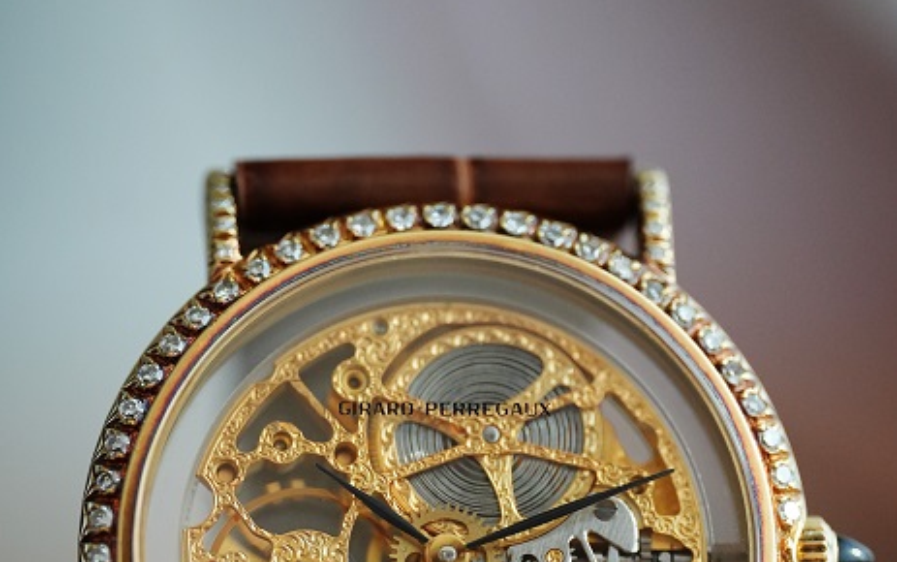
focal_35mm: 162
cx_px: 448
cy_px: 629
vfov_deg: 8.0
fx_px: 3963
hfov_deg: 12.9
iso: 3200
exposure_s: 1/500
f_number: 2.8
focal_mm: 105
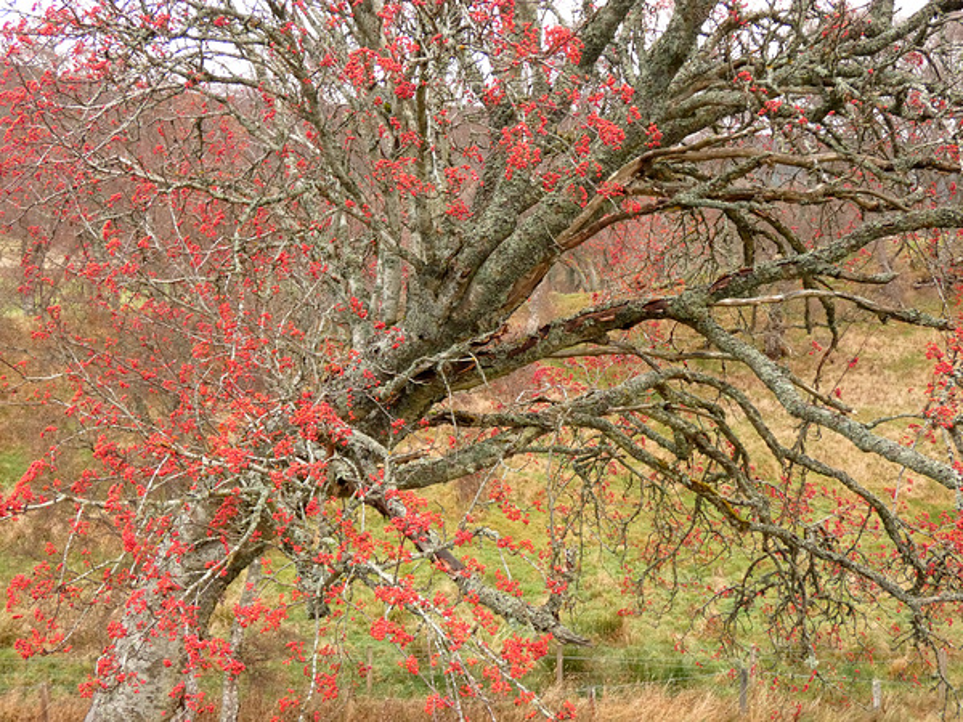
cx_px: 482
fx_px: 1335
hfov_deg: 39.7
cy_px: 361
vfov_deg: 30.3
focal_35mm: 48
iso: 320
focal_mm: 8.6
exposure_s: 1/80
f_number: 3.8
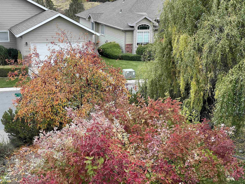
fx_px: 368
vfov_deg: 28.0
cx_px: 122
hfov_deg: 36.8
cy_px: 92
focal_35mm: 52
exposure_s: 1/99
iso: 100
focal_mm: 6
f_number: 2
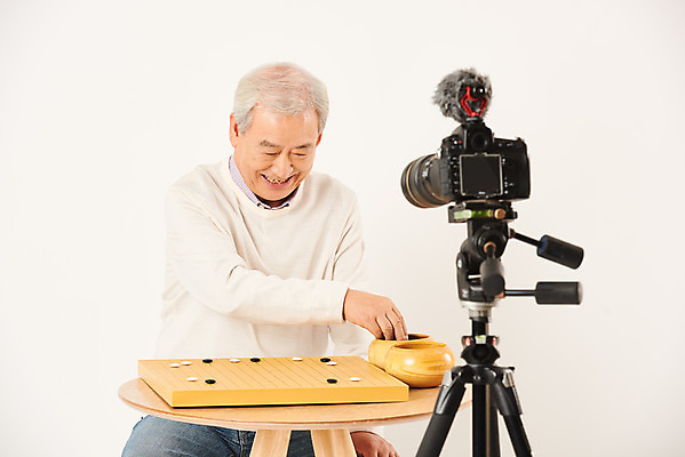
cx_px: 342
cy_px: 228
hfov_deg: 13.7
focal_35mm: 150
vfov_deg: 9.2
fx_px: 2855
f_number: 7.1
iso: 100
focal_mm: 150
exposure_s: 1/125
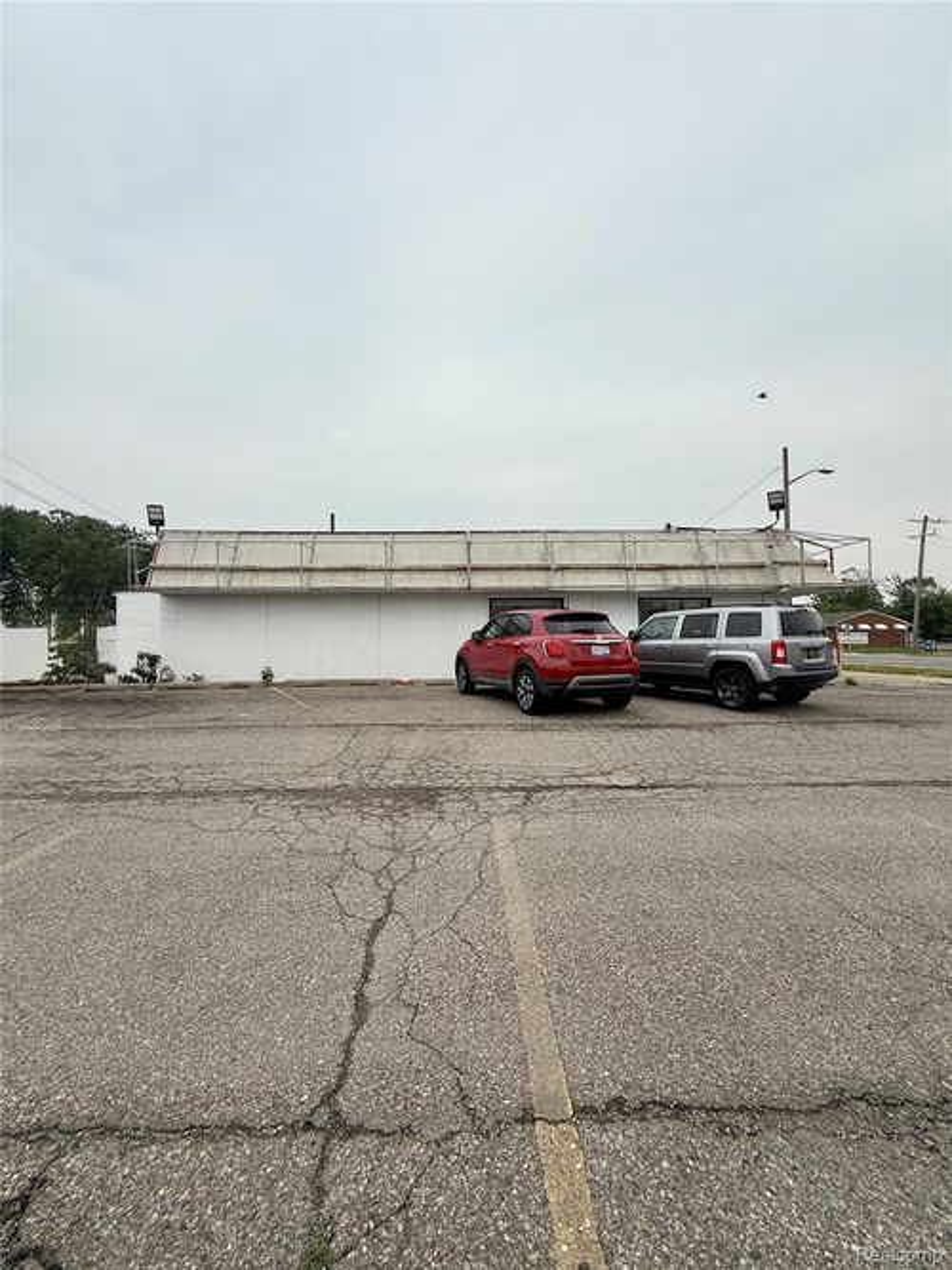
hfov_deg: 85.7
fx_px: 514
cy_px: 635
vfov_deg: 102.1
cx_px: 476
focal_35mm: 14
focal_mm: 2.22
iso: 50
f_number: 2.2
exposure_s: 1/2237
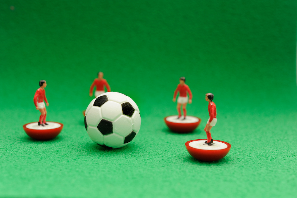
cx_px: 148
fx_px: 495
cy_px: 99
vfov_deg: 22.6
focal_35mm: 60
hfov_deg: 33.4
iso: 200
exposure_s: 1/60
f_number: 9
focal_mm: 60
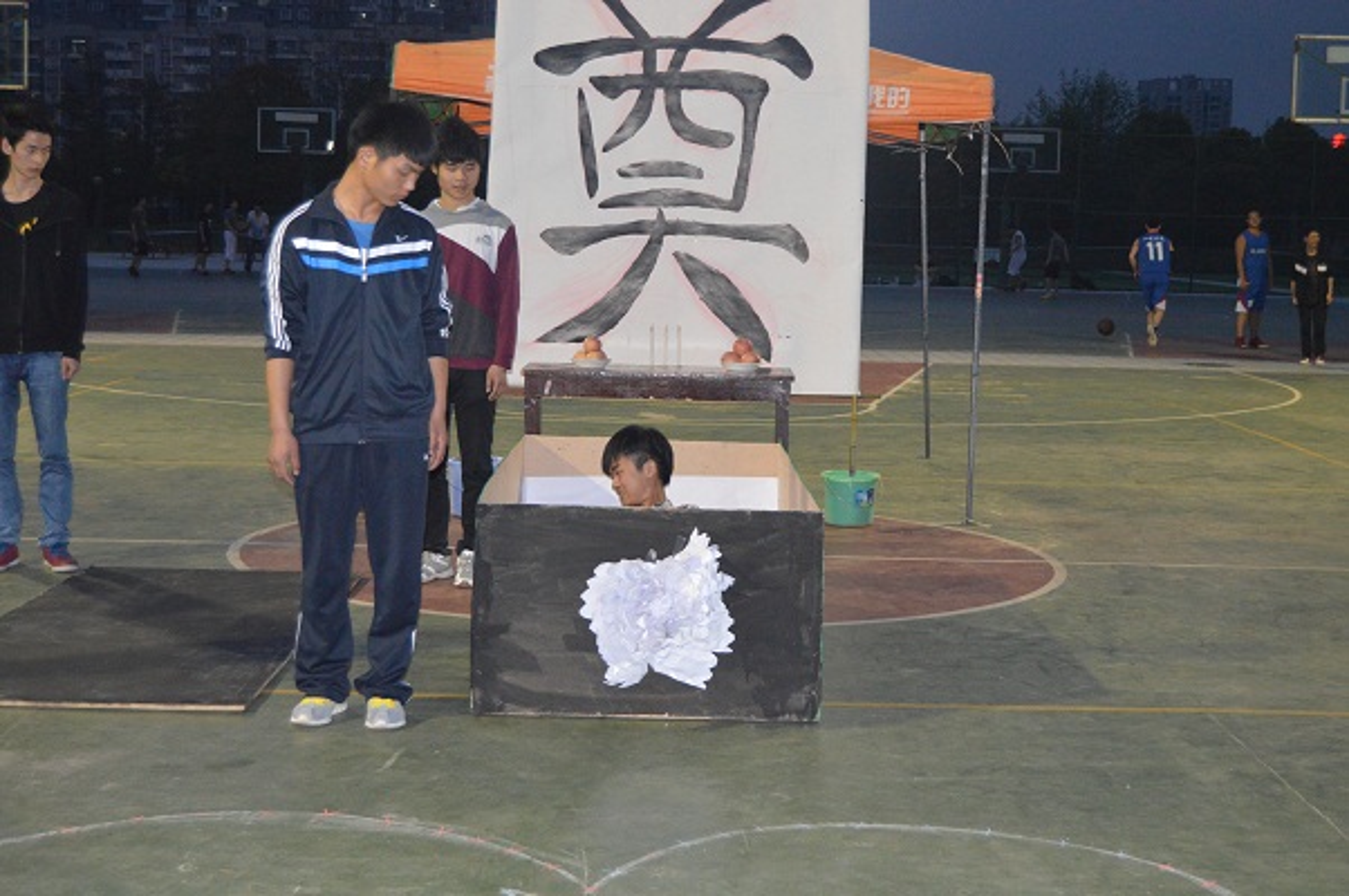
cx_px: 674
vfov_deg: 23.7
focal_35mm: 57
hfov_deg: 35.1
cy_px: 448
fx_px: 2134
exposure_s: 1/60
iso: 2200
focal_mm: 38
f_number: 4.8
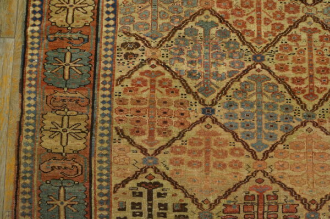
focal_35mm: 27
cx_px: 165
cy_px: 110
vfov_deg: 47.9
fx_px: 247
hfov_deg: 67.4
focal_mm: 18
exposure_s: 1/160
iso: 3200
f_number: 4
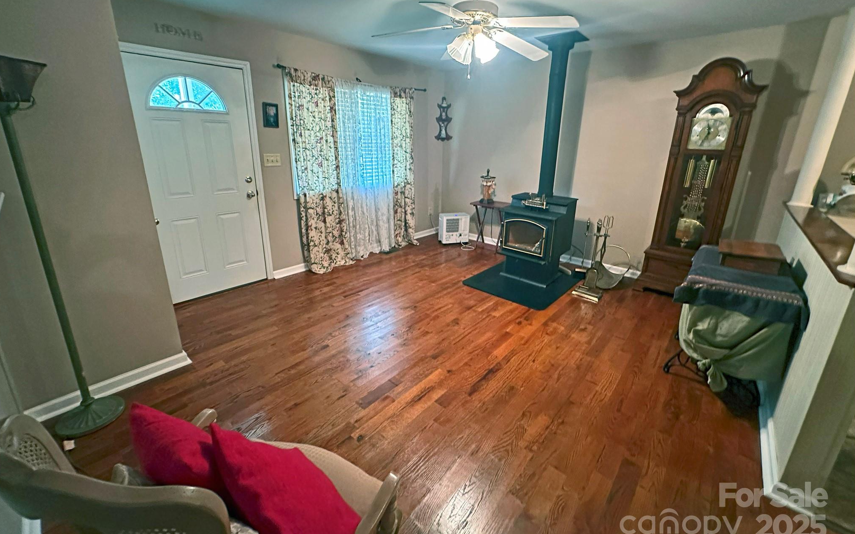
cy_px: 238
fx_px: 350
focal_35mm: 15
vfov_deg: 74.5
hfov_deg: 101.5
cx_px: 426
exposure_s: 1/60
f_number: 2.2
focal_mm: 2.22
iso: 1000
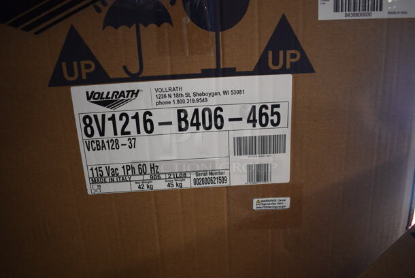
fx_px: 346
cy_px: 139
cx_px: 208
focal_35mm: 30
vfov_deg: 43.7
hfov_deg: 61.9
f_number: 3.5
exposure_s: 1/125
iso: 800
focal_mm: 20
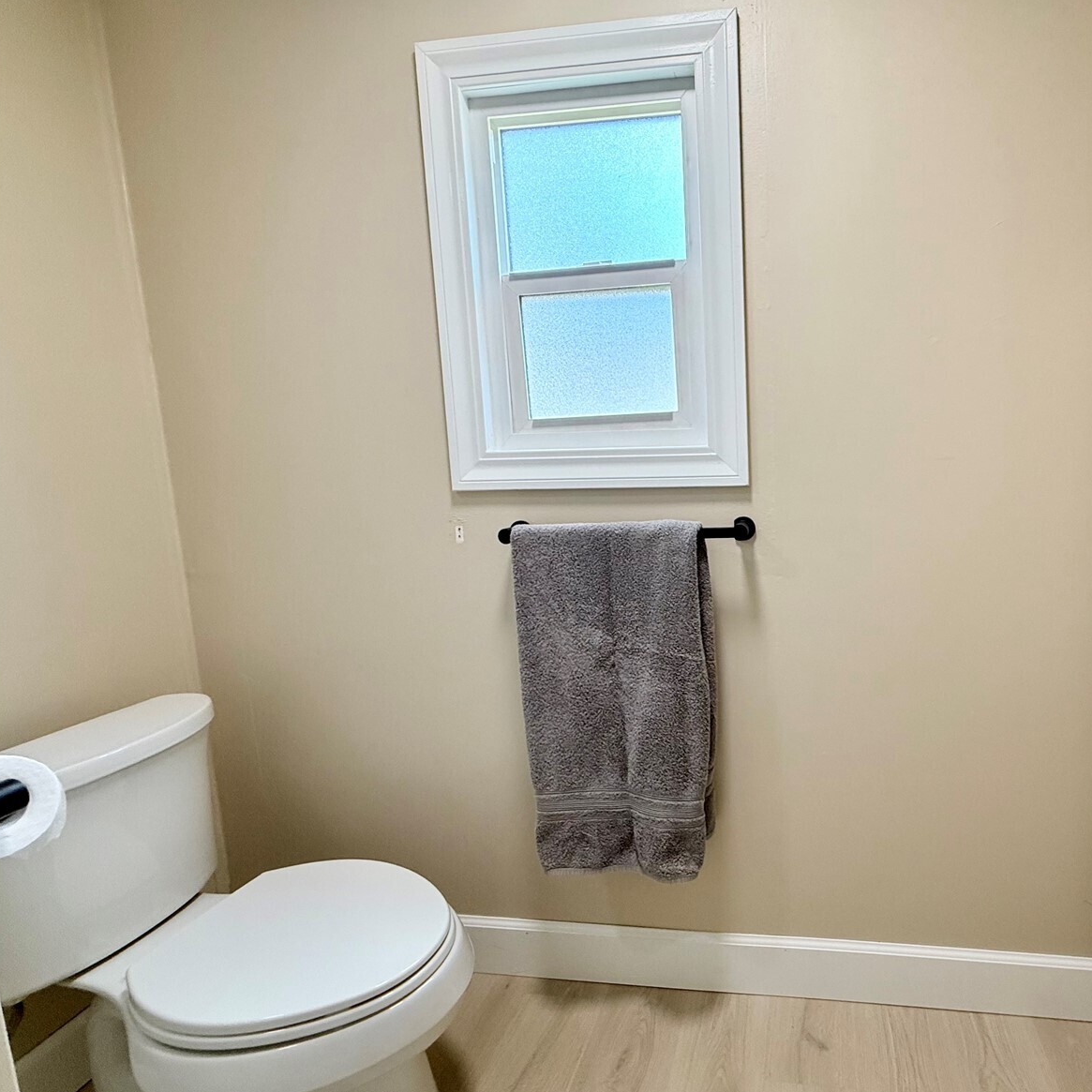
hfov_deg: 80.7
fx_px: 607
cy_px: 544
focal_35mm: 17
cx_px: 741
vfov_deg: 84.0
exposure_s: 1/120
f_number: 2.2
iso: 200
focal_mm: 2.22
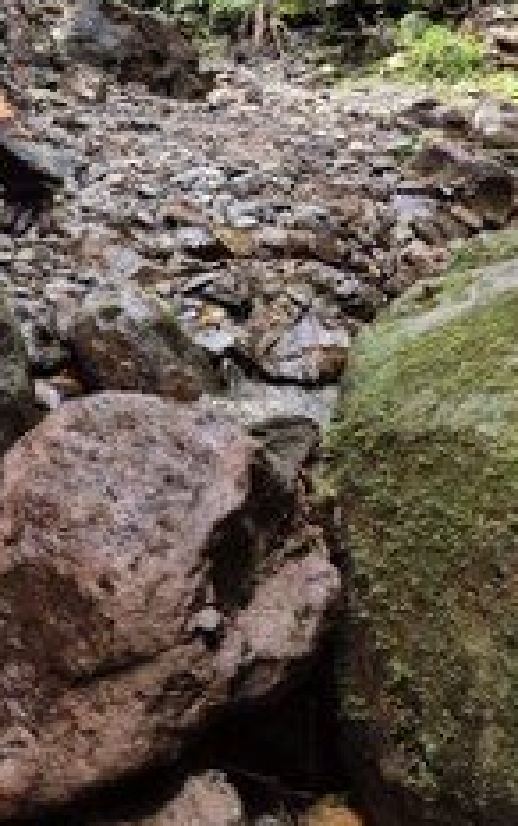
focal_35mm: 67
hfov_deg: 18.3
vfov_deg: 28.7
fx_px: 1511
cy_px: 4
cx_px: -131
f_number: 1.8
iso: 1000
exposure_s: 1/120
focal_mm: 5.4
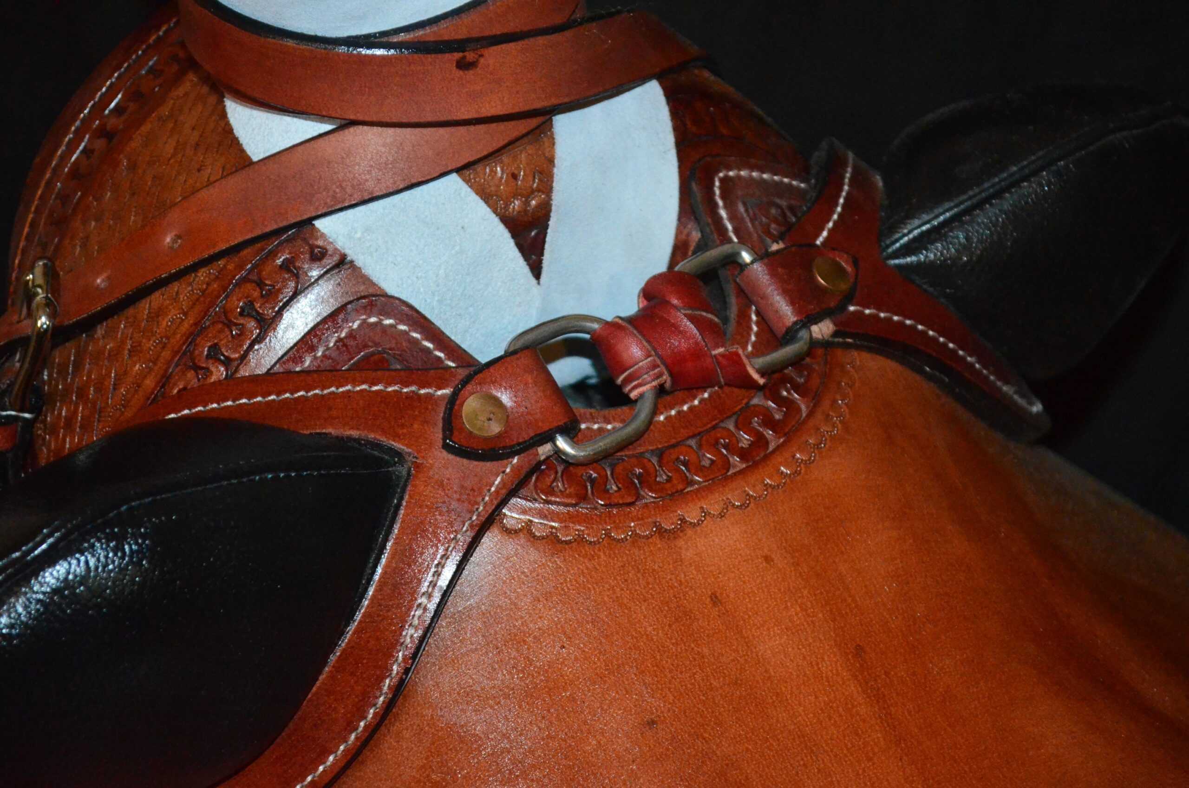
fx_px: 2719
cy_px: 394
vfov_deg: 16.5
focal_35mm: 82
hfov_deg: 24.7
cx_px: 594
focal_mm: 55
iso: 6400
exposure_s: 1/200
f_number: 5.6
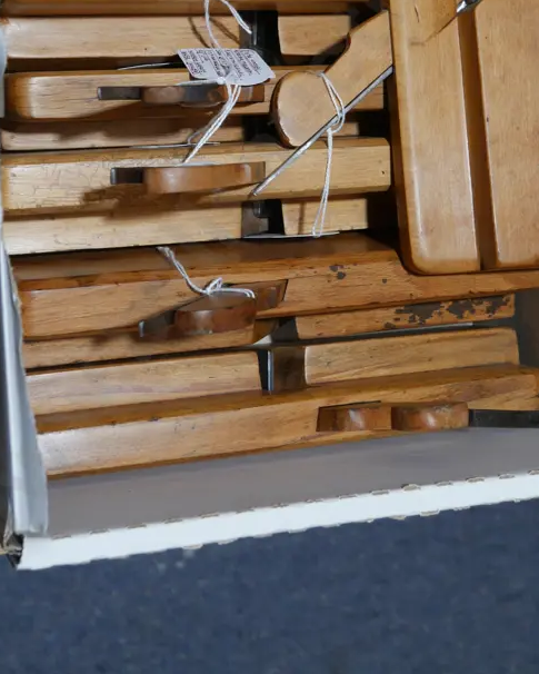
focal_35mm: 66
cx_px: 307
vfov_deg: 27.9
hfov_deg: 23.1
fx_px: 1316
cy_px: 106
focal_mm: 20
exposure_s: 1/60
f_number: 4.4
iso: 200
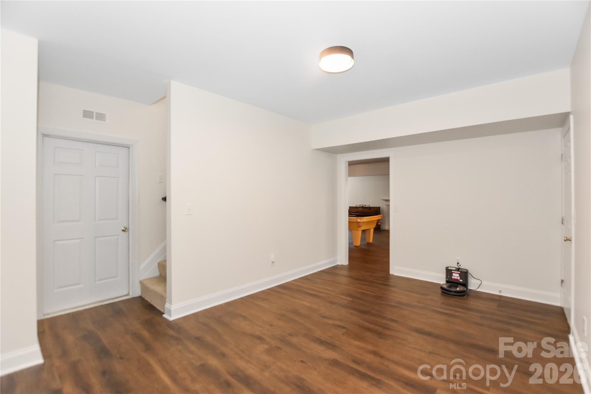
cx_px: 296
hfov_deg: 100.4
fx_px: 246
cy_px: 197
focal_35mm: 15
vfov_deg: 77.3
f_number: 4
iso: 800
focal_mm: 10
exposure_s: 1/60
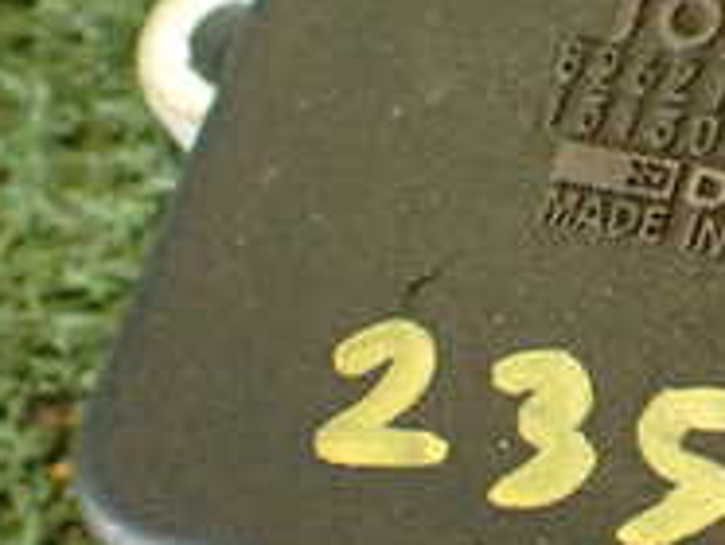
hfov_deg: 18.3
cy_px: 156
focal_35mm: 103
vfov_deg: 14.4
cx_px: 815
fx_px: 2160
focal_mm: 5.79
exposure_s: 1/30
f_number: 2.4
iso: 320
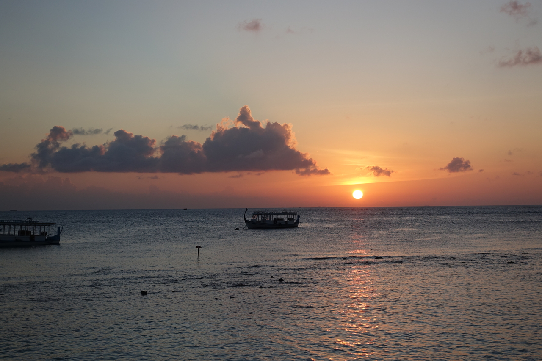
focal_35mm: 66
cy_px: 180
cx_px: 271
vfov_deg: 20.6
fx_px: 993
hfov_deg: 30.5
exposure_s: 1/640
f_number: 4
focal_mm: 24.09
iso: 125
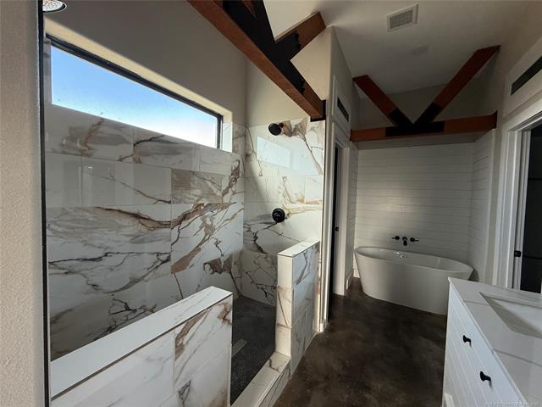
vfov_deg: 85.7
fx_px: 219
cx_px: 271
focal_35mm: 14
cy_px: 204
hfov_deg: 102.1
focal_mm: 2.22
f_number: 2.2
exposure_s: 1/99
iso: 200
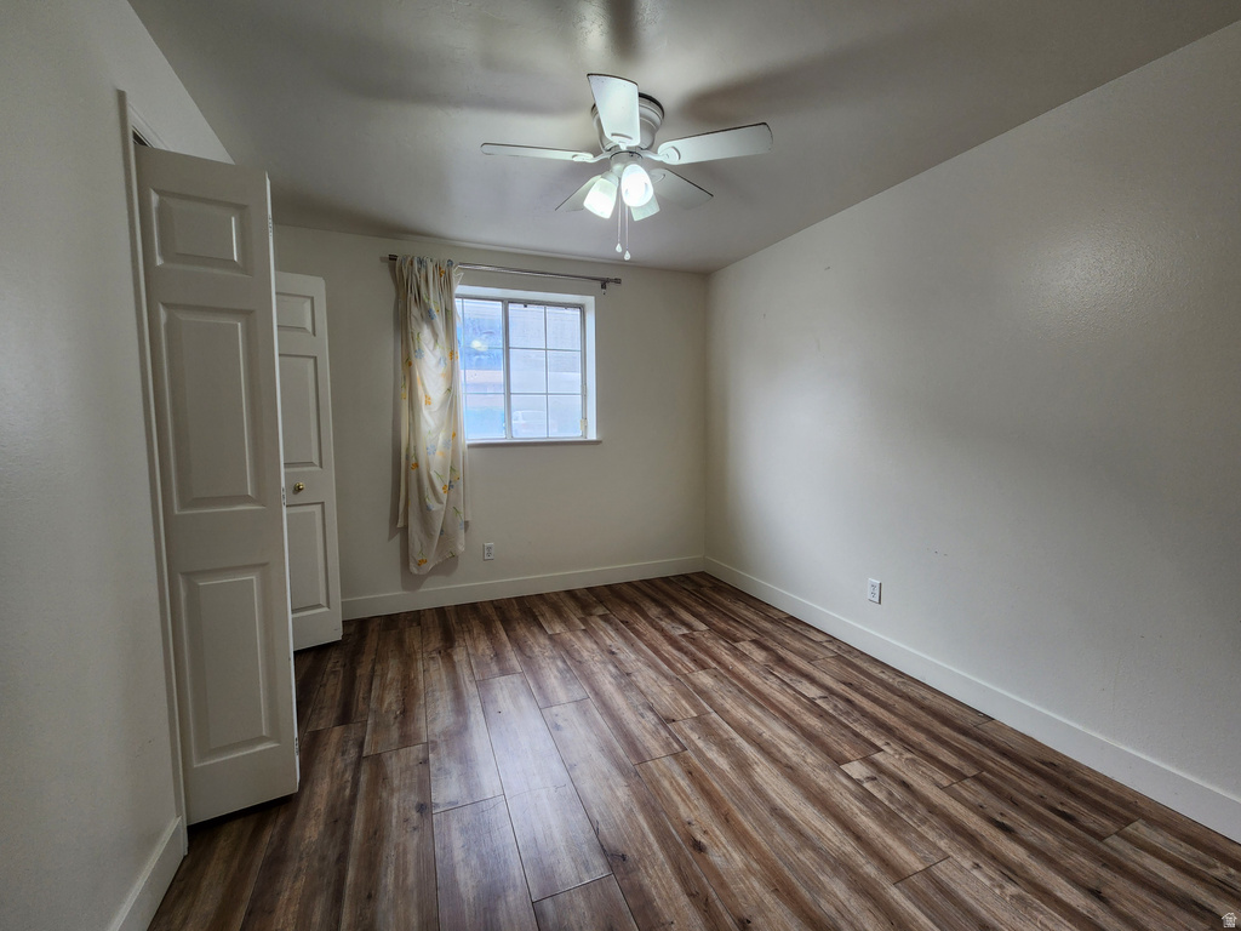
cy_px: 466
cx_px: 620
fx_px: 466
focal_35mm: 13
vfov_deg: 89.9
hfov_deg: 106.2
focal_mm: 2.2
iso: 100
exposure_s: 1/60
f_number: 2.2
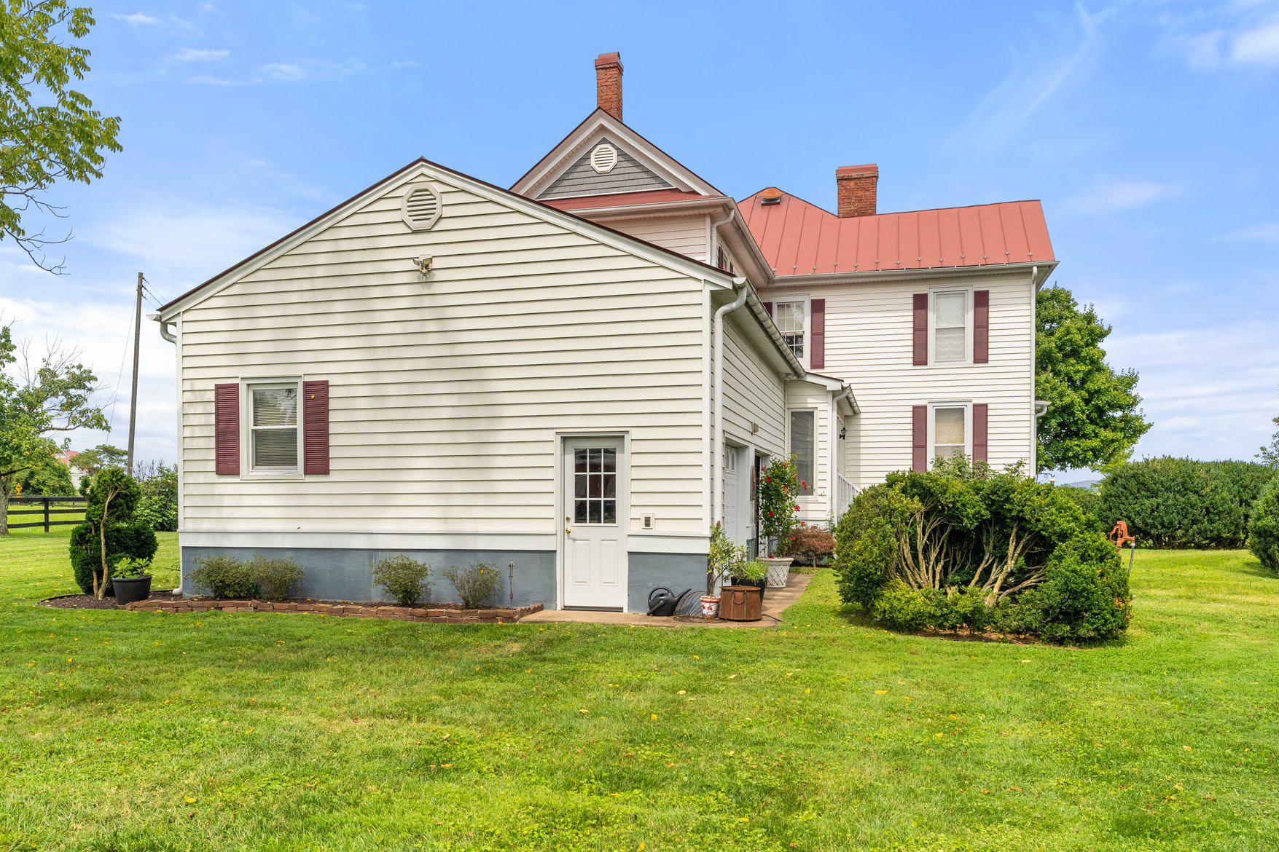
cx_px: 577
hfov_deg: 65.3
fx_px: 995
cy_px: 368
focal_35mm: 28
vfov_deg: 46.3
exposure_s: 1/2500
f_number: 8
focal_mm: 24
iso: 640
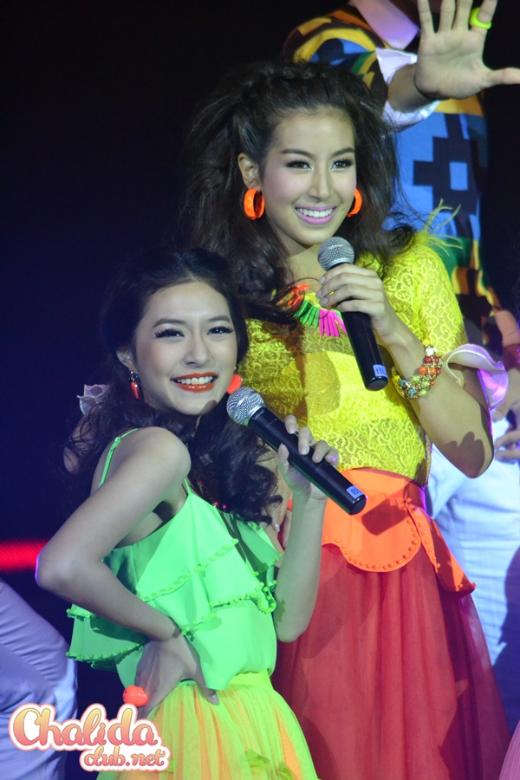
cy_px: 390
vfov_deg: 4.9
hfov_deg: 3.3
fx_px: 9099
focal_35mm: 420
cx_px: 260
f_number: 5.6
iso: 3200
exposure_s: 1/500
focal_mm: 280
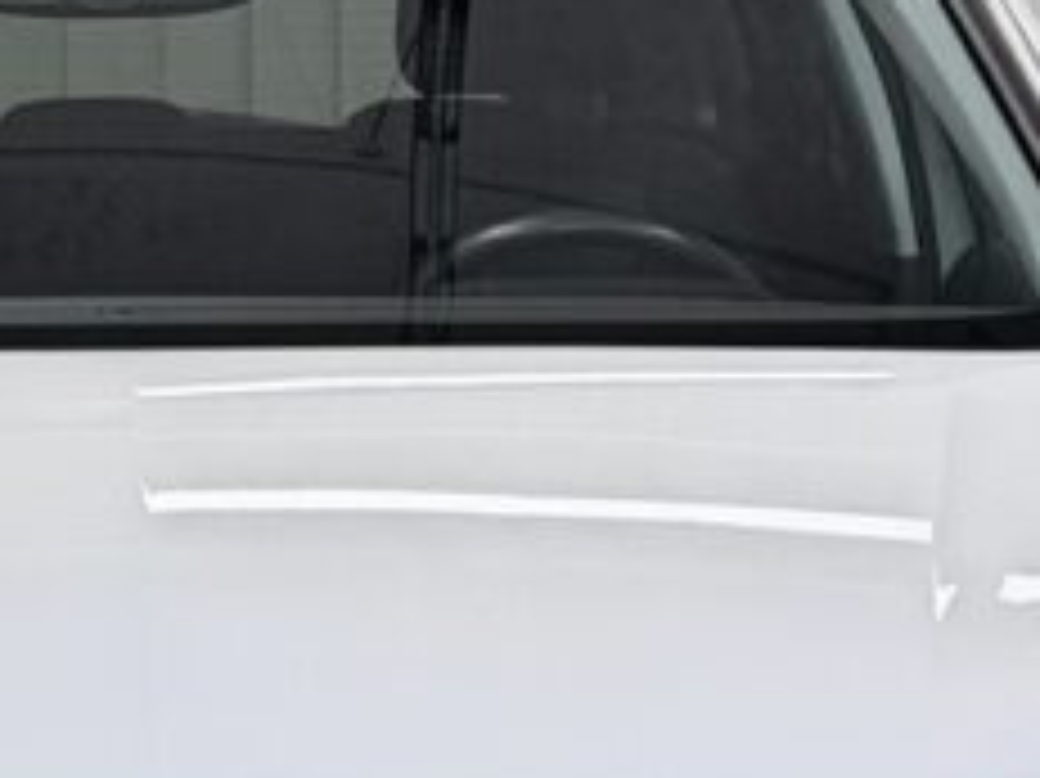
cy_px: 1124
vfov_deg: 6.9
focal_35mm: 213
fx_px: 6396
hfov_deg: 9.3
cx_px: 140
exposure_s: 1/148
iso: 64
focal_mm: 6.76
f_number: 1.78
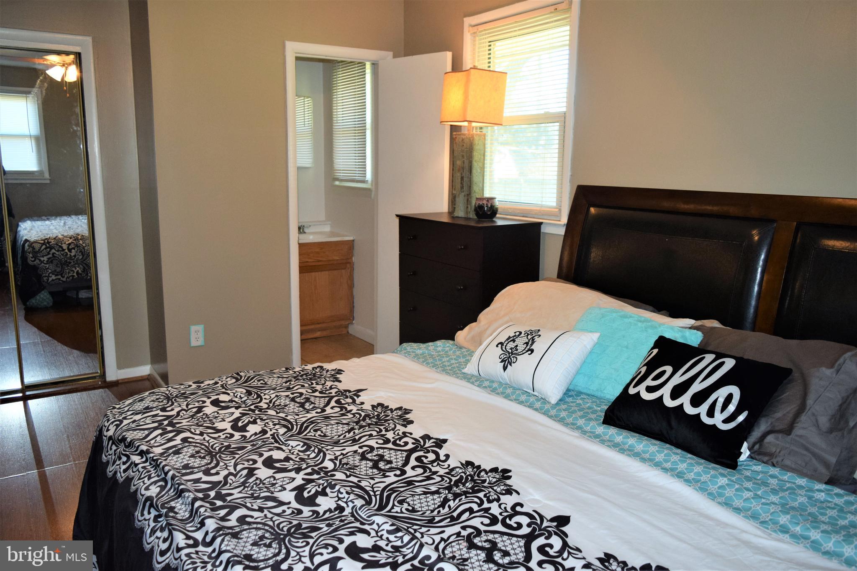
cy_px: 286
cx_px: 428
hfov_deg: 67.4
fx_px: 643
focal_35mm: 27
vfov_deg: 47.9
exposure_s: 1/100
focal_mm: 18
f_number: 5
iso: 800
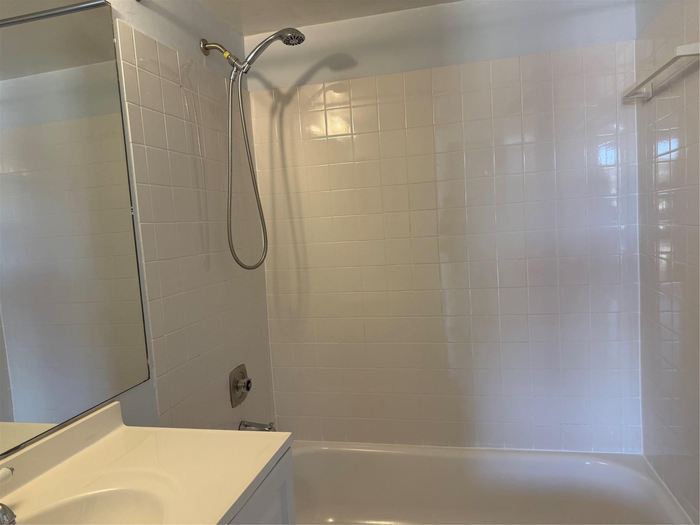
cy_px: 262
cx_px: 350
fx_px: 485
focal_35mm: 24
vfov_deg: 56.8
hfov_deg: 71.6
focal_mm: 6.76
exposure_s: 1/120
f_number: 1.78
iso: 125
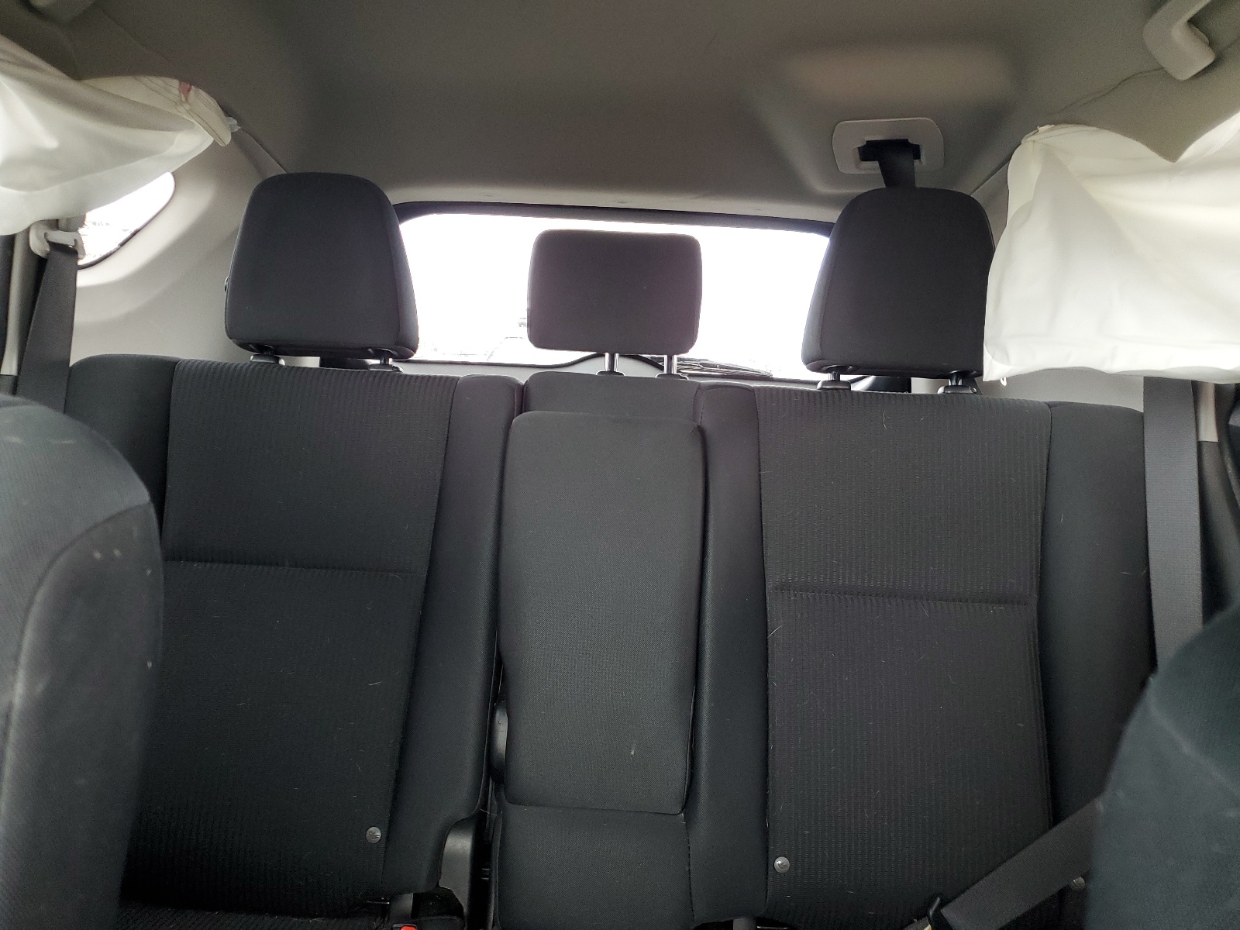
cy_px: 465
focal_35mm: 26
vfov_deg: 53.1
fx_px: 931
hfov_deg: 67.3
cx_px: 620
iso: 106
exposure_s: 1/60.2
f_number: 1.5
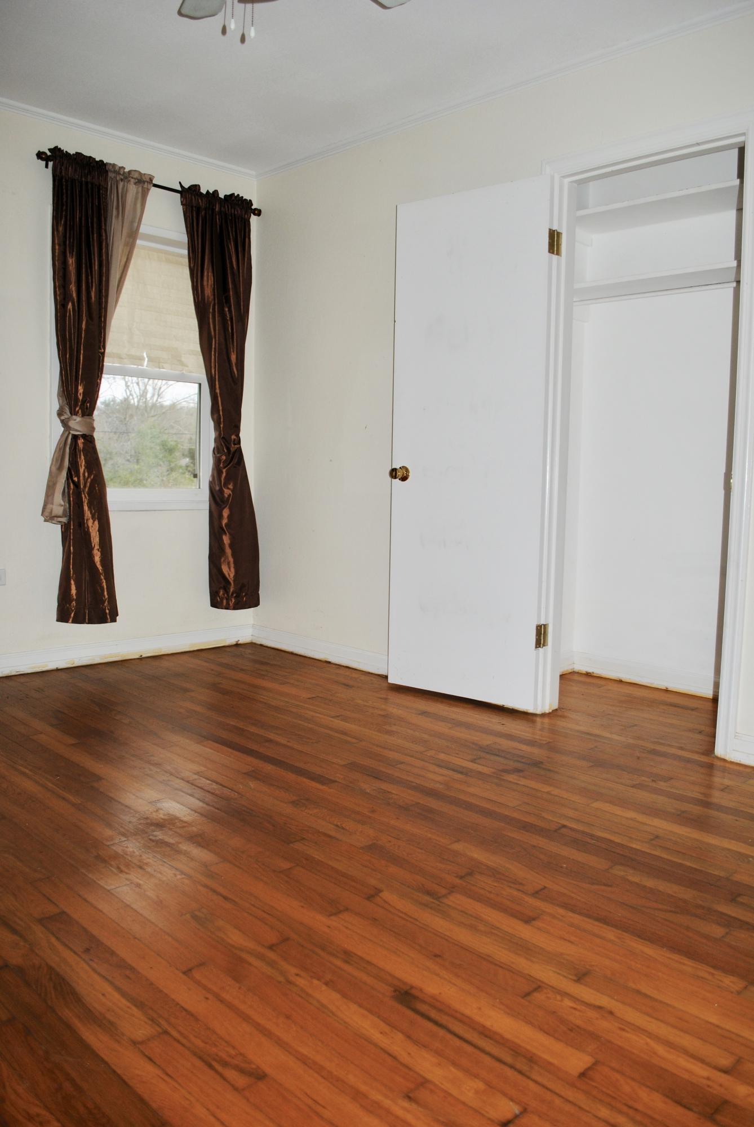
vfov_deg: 67.3
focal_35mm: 27
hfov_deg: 48.0
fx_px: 846
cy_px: 564
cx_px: 377
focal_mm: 18
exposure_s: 1/60
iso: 200
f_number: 3.5
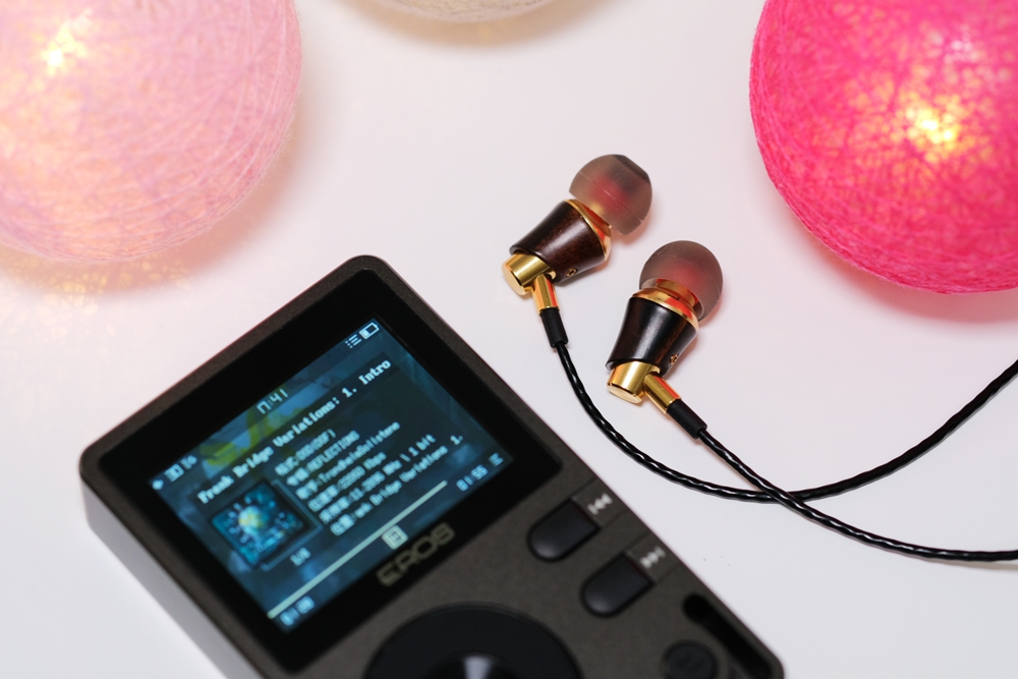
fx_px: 2545
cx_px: 509
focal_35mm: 90
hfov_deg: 22.6
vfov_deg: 15.2
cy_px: 340
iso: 1000
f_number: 4
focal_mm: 60
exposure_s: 1/70
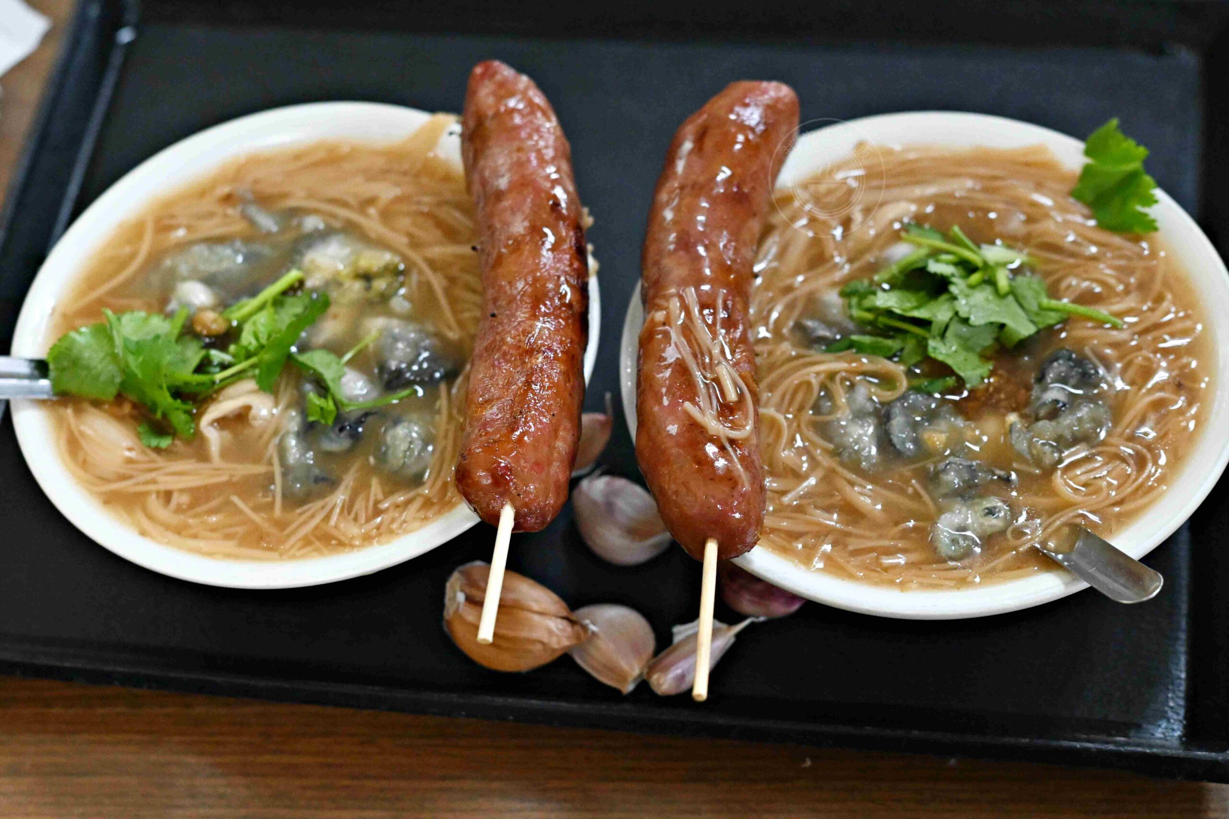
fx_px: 2560
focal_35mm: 75
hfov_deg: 27.0
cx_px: 614
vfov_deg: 18.2
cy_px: 410
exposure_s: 1/200
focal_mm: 50
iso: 4000
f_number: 3.2
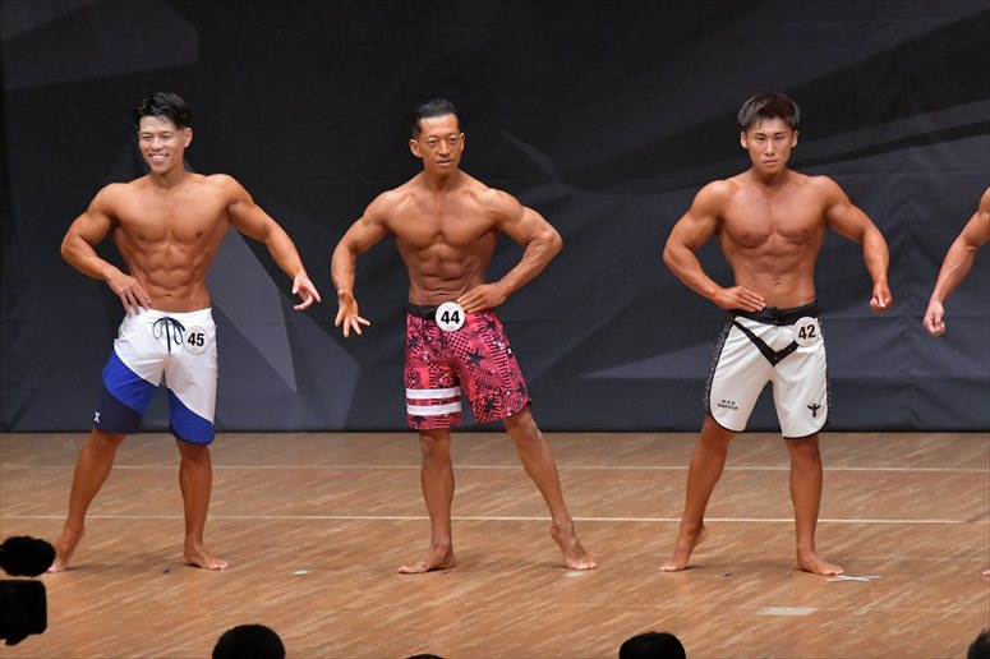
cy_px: 330
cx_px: 495
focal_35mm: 255
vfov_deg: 5.4
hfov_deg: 8.1
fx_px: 7009
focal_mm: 170
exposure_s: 1/400
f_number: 5.6
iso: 6400
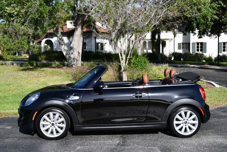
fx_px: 353
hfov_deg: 35.6
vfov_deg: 24.2
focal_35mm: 56
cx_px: 114
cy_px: 76
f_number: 8
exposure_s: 1/250
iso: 110
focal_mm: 28
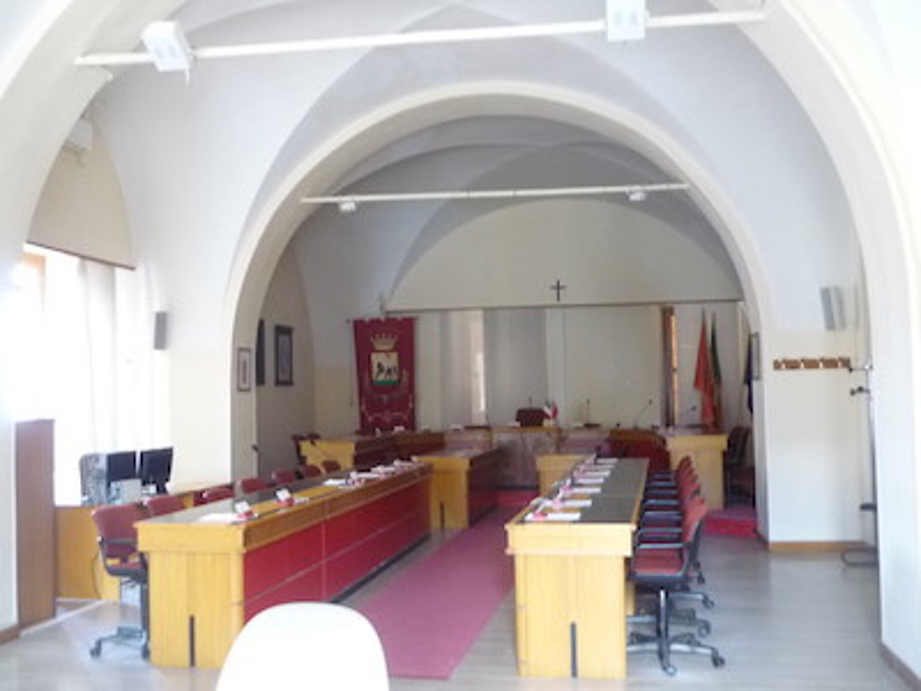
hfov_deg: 55.4
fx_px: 878
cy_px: 346
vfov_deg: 42.9
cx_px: 460
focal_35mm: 33
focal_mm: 5.5
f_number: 2.8
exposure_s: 1/8
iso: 400
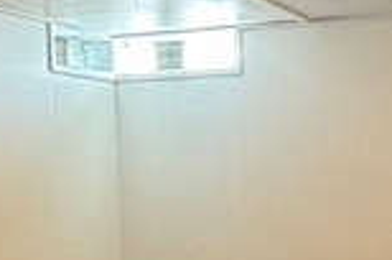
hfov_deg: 21.1
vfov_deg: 13.7
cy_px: 298
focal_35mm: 97
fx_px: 1054
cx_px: 165
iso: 200
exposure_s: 1/60
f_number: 2.2
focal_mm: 2.22
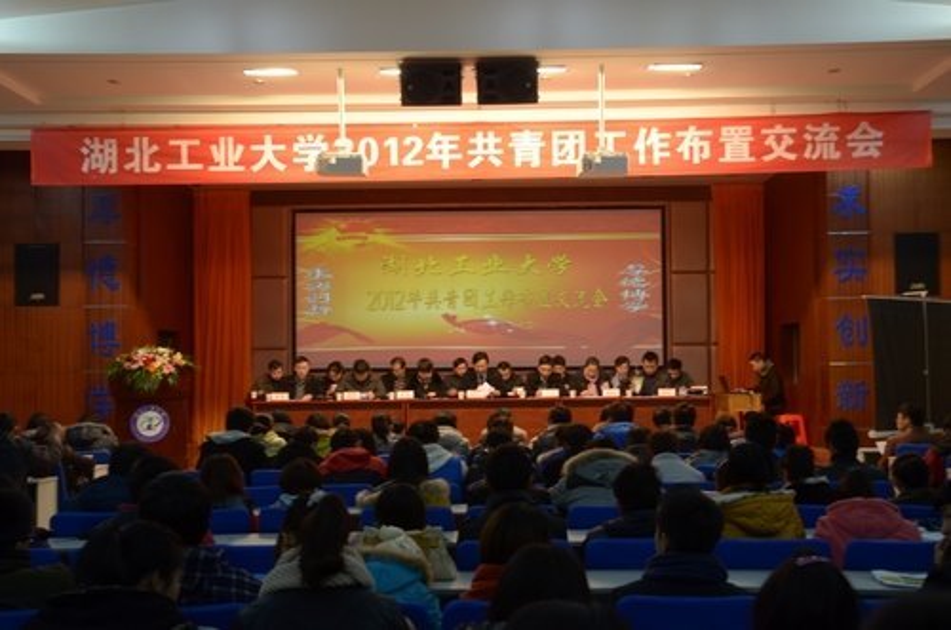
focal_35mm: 46
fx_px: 1226
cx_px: 476
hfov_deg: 42.4
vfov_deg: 28.8
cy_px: 315
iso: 800
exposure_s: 1/15
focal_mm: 31
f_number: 6.3
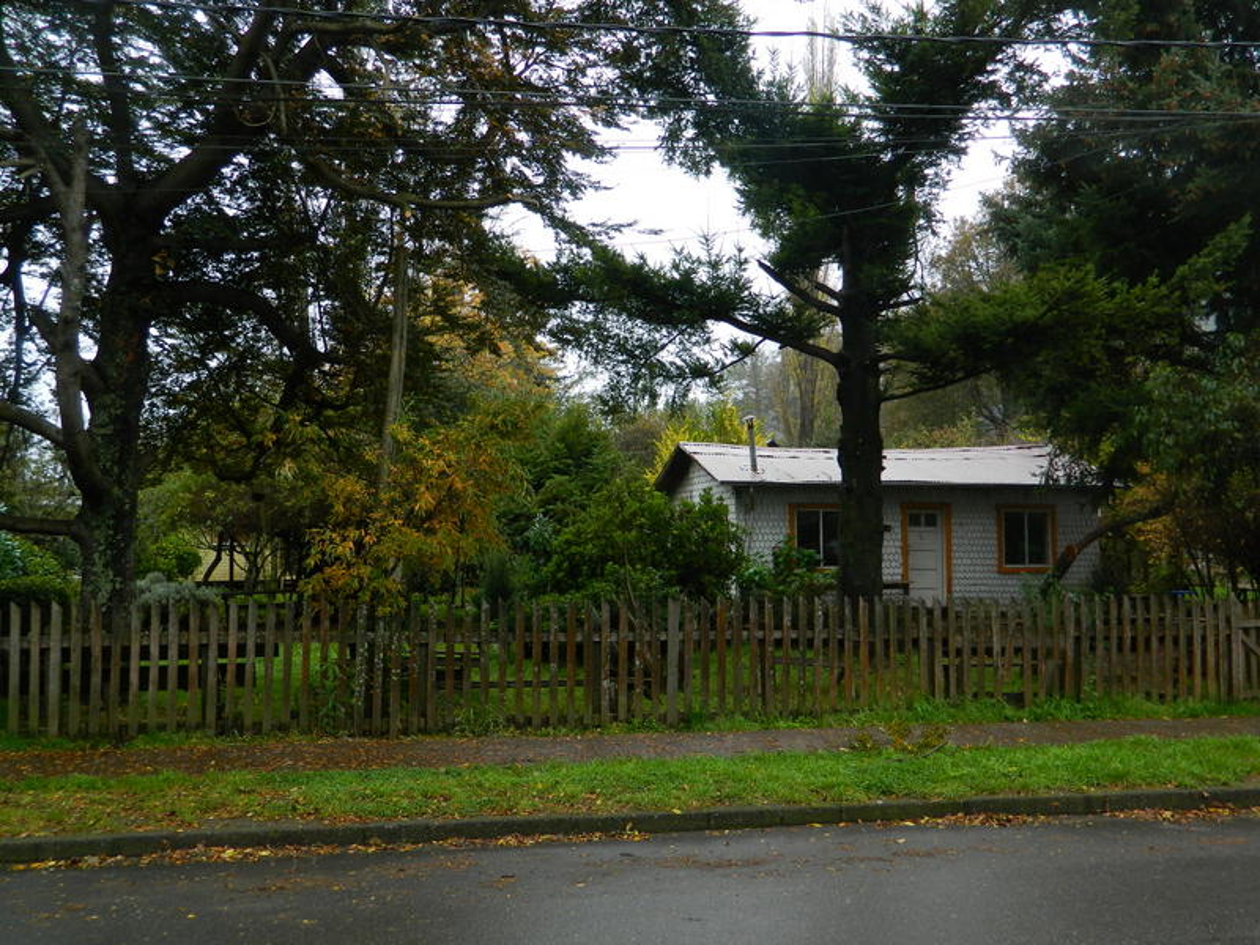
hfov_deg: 52.6
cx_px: 630
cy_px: 472
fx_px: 1274
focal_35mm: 35
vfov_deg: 40.7
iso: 80
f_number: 3.3
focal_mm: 6.2
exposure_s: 1/30
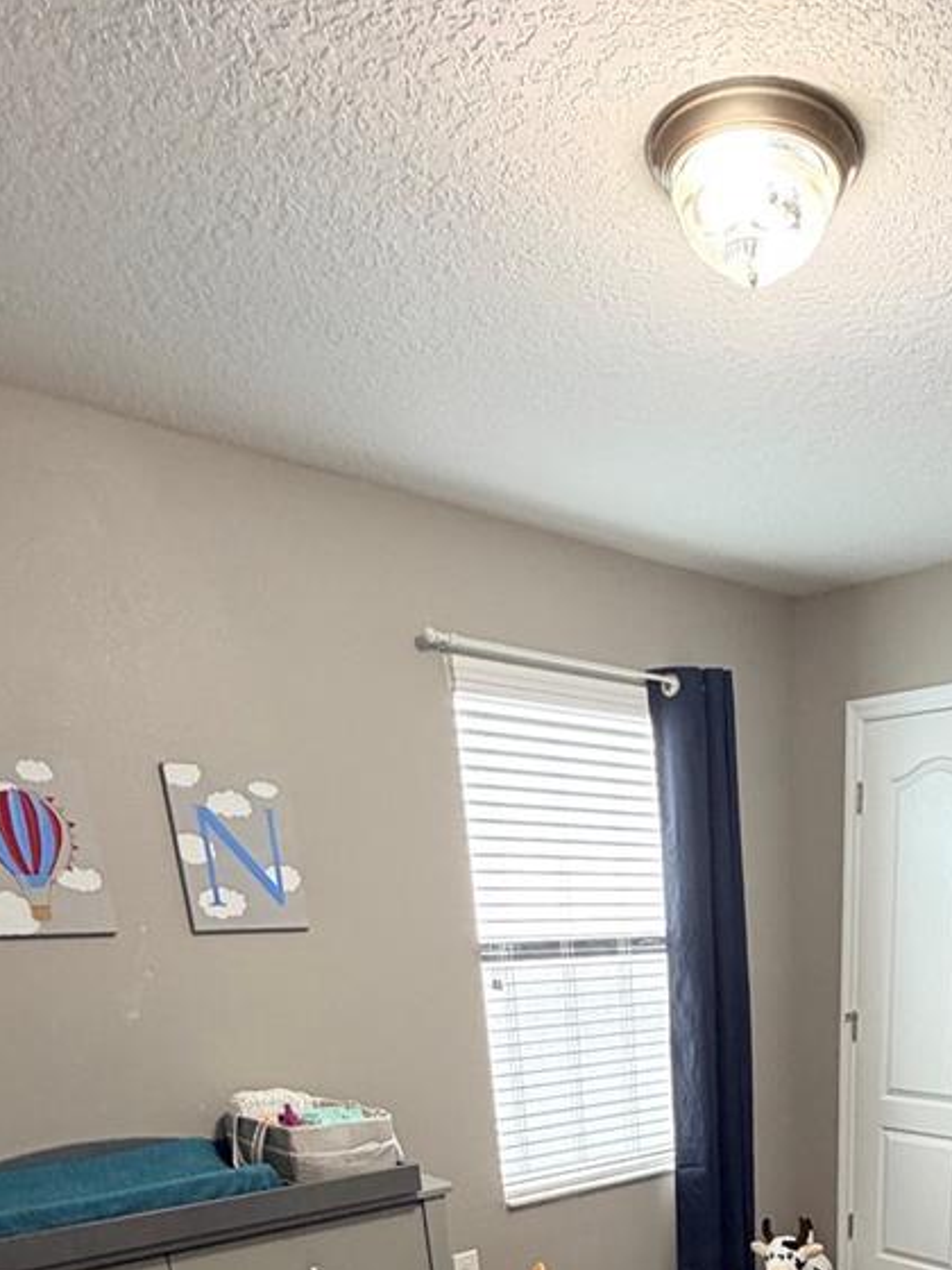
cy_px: 1336
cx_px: 764
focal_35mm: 30
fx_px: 1100
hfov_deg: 44.5
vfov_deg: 47.1
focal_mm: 2.22
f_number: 2.2
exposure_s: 1/60
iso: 320
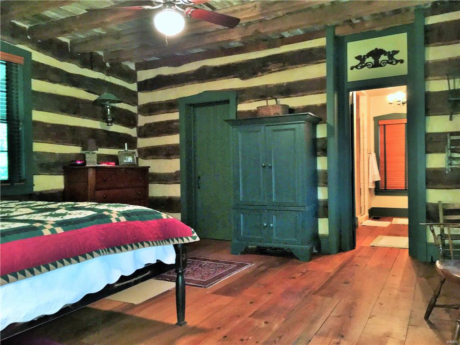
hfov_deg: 61.7
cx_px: 230
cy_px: 172
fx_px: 385
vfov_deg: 48.2
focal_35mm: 29
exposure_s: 1/16
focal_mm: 4.15
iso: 160
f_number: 2.2
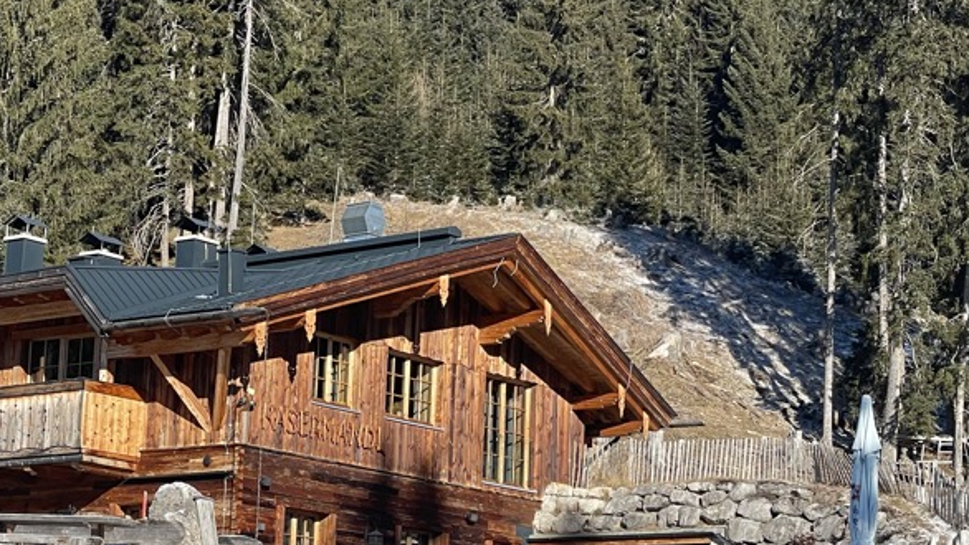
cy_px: 385
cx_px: 357
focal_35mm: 99
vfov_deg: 12.2
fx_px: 2544
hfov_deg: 21.5
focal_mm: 6
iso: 25
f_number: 2
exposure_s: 1/1295
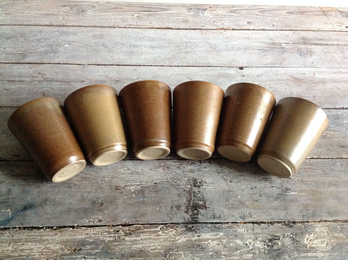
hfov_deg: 52.7
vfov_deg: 40.6
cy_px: 130
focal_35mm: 35
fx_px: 351
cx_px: 174
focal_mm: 4.28
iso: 500
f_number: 2.4
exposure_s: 1/15
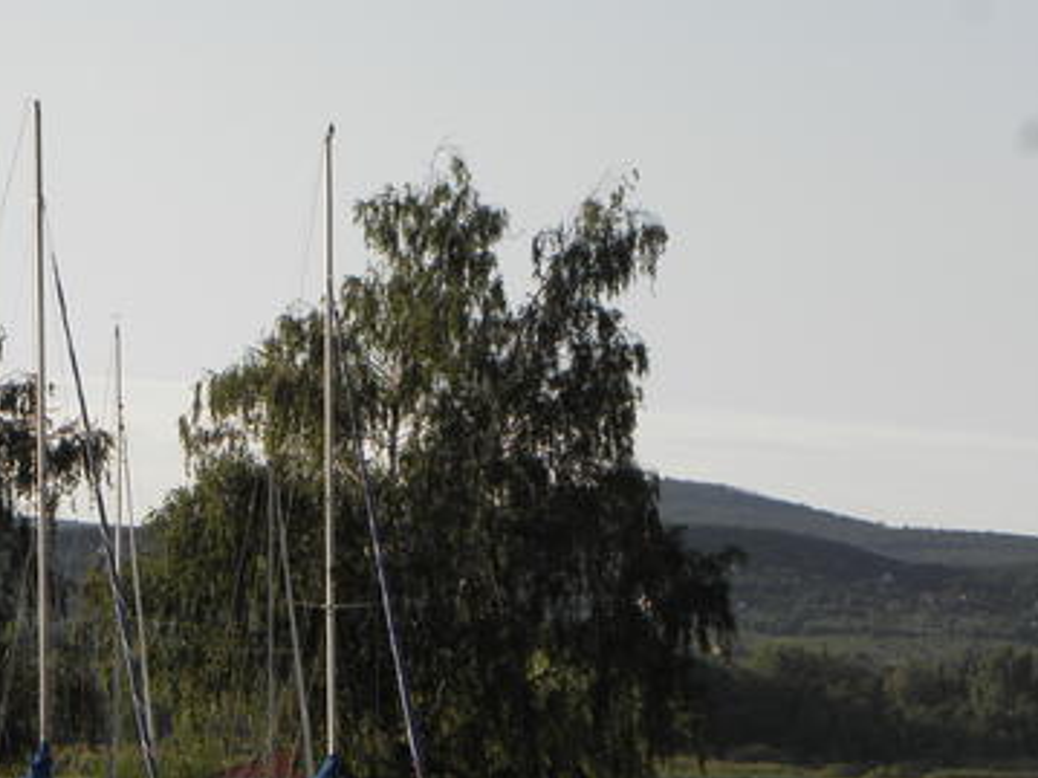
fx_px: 7704
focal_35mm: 257
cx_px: 179
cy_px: 414
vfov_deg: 5.8
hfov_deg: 7.7
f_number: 5.6
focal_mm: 25.65
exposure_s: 1/250
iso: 64
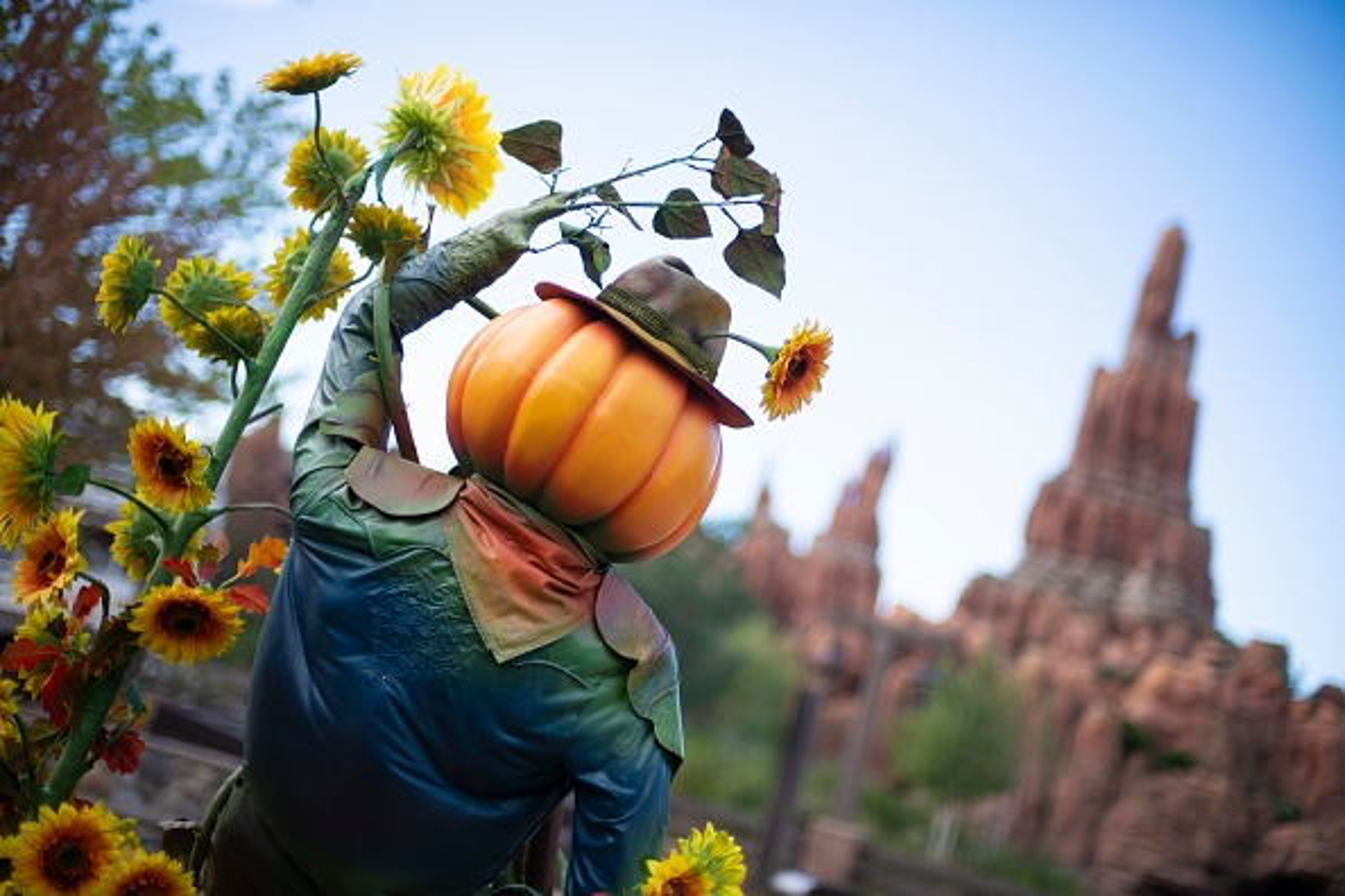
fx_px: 1868
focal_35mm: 50
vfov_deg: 27.0
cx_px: 672
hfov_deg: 39.6
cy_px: 448
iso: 100
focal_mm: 50
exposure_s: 1/1600
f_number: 1.8
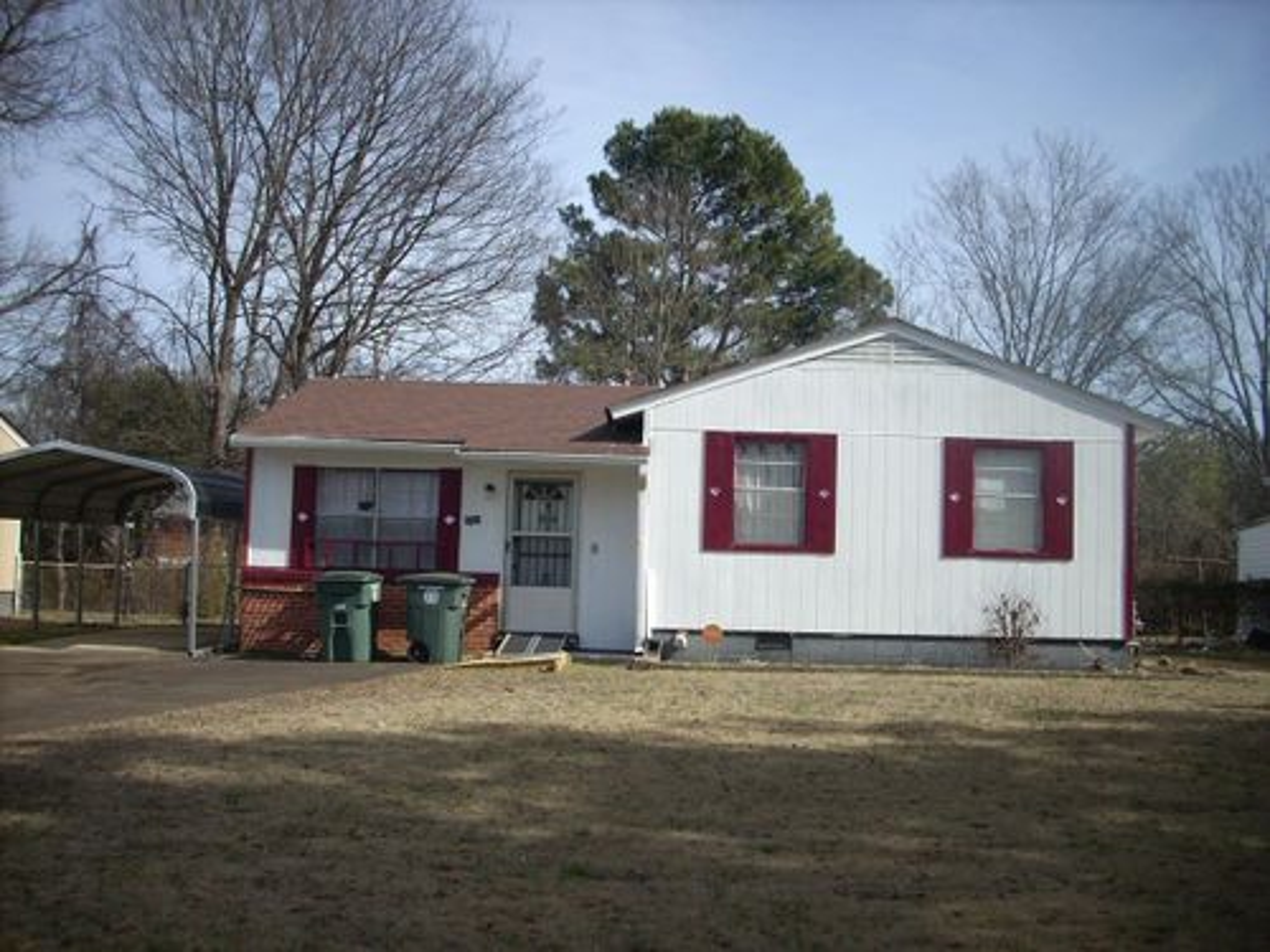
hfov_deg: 50.1
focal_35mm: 37
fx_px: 1357
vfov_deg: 38.7
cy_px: 476
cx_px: 635
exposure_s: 1/297
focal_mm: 6.2
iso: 64
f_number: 5.6
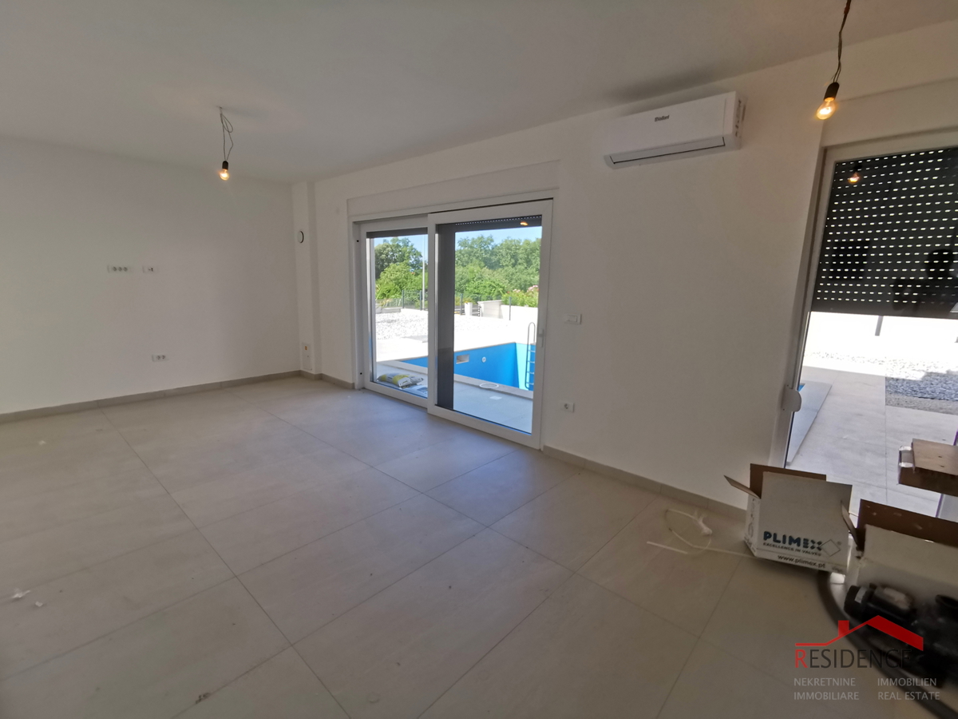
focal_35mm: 16
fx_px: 443
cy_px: 360
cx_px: 479
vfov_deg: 78.1
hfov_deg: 94.5
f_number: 2.2
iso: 50
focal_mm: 2.35
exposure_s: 1/234
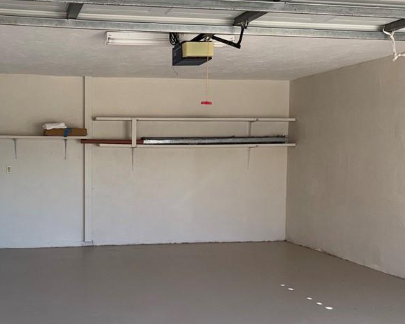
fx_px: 491
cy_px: 183
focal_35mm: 41
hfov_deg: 43.2
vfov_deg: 36.4
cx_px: 96
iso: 50
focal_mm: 6.76
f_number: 1.78
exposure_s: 1/1139
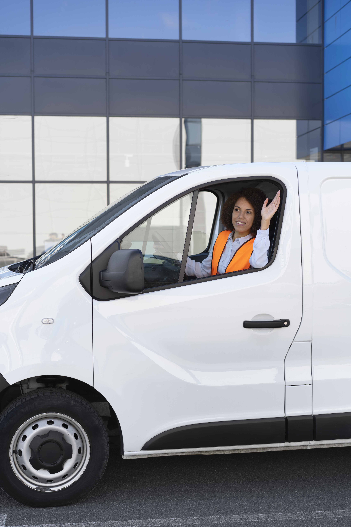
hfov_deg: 24.6
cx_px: 176
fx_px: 804
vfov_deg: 36.2
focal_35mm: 55
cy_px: 264
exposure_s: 1/160
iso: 80
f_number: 4.5
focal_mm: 55
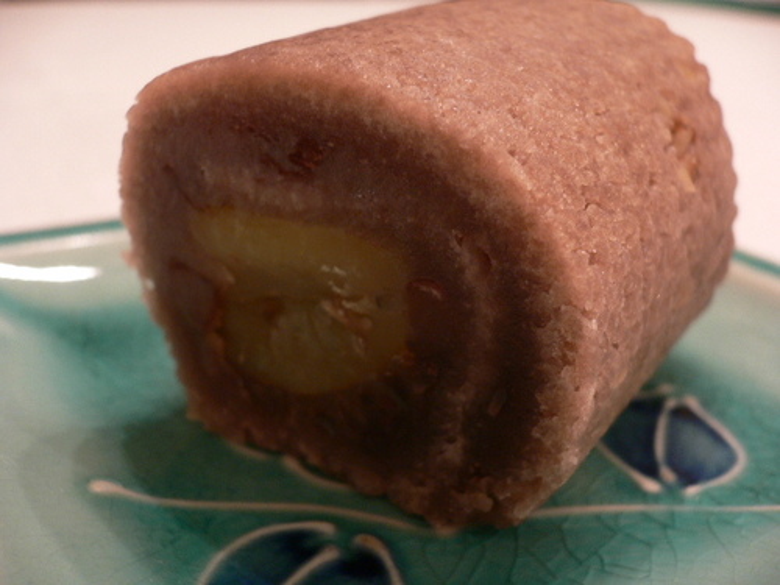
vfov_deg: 40.7
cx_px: 390
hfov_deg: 52.6
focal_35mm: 35
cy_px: 292
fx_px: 789
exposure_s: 1/8
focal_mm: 5.8
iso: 100
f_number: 2.8
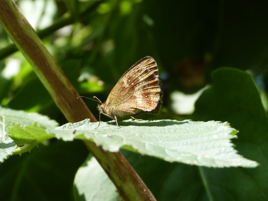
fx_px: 960
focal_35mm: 124
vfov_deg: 12.0
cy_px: 100
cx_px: 134
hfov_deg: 15.9
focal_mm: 22.3
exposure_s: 1/200
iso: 100
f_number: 4
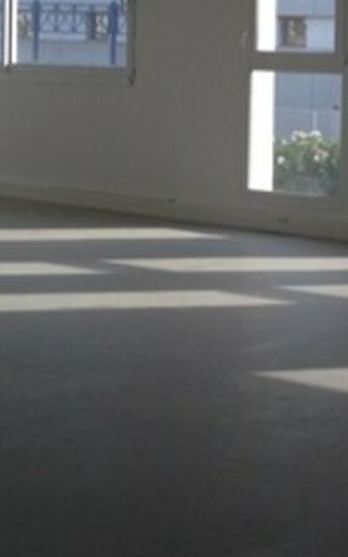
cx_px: 553
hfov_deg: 11.7
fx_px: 1609
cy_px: 90
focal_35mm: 106
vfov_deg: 19.4
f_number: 2.4
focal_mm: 4.28
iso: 50
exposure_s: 1/502
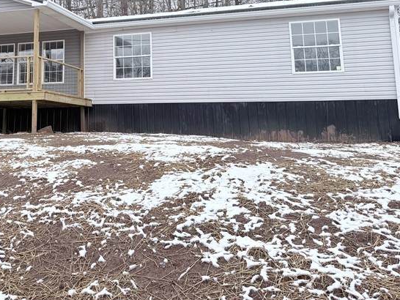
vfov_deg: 30.7
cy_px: 28
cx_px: 84
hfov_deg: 40.4
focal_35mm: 45
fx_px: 520
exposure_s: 1/757
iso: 80
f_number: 1.78
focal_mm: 6.76
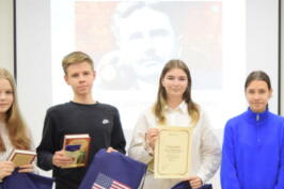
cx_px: 216
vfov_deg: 17.2
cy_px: 135
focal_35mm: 79
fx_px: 623
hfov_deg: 25.4
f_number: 4.2
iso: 1000
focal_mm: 28
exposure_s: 1/60
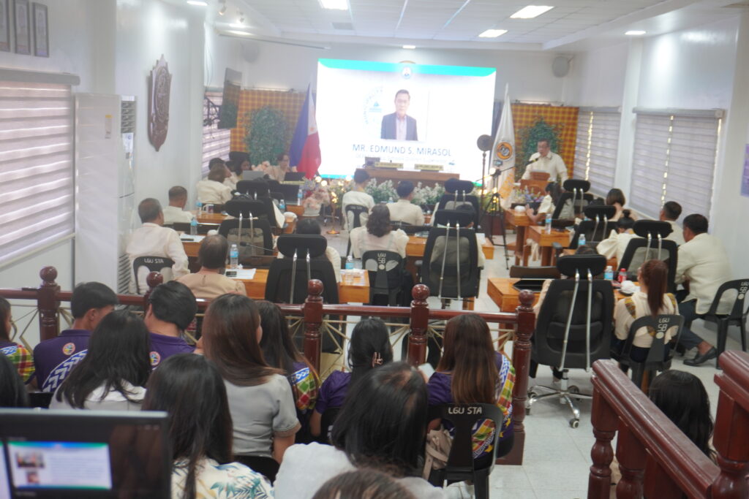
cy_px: 250
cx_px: 374
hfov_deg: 47.9
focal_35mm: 40
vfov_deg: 33.0
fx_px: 843
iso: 400
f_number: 4.5
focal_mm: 27
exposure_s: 1/25
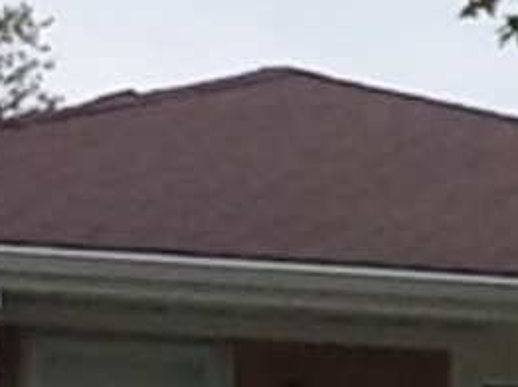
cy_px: 460
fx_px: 2138
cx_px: 256
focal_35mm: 143
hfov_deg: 13.8
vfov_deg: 10.2
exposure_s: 1/40
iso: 200
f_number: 2.4
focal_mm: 4.3
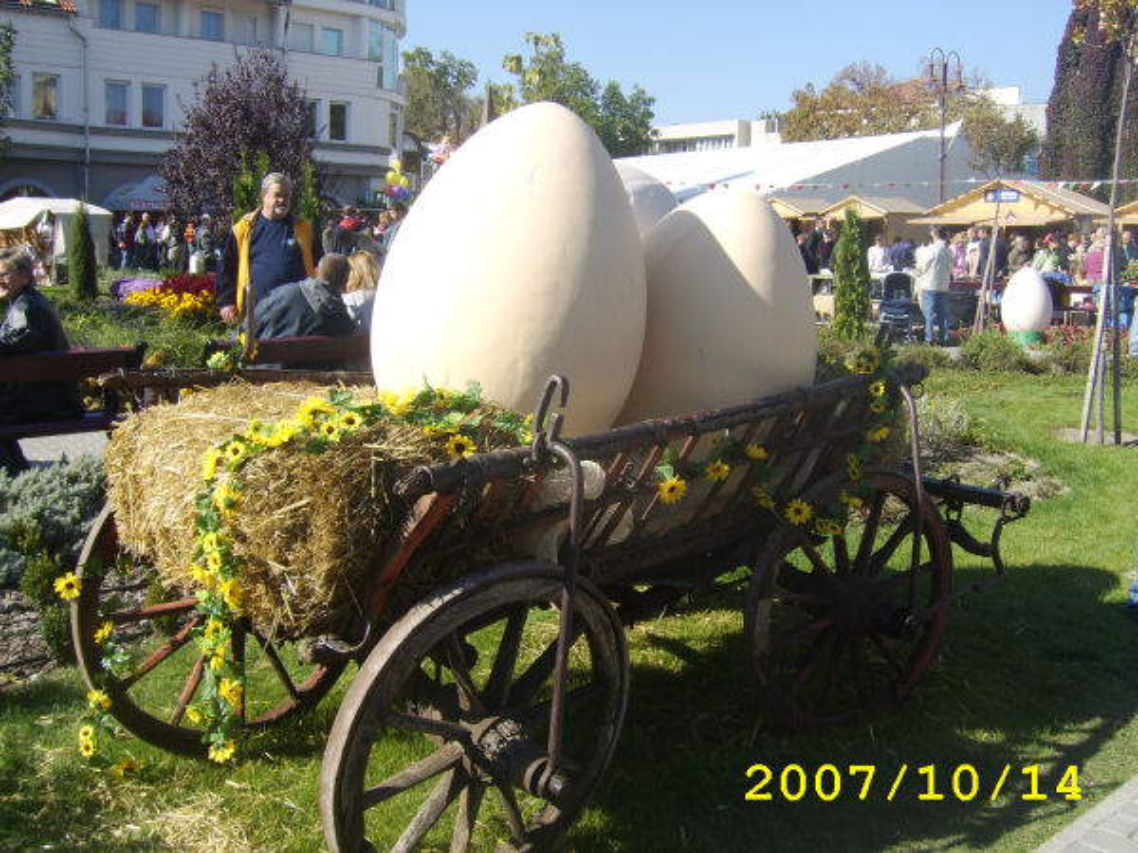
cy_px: 426
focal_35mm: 31
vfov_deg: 45.4
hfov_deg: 58.4
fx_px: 1019
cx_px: 569
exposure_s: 1/192
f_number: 6.7
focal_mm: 8.13
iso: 71
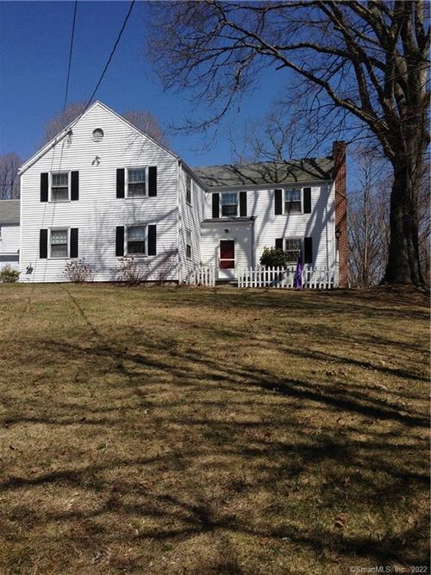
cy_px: 288
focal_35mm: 33
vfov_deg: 55.4
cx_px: 216
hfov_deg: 42.9
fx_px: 548
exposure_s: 1/2463
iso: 50
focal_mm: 4.12
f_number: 2.4
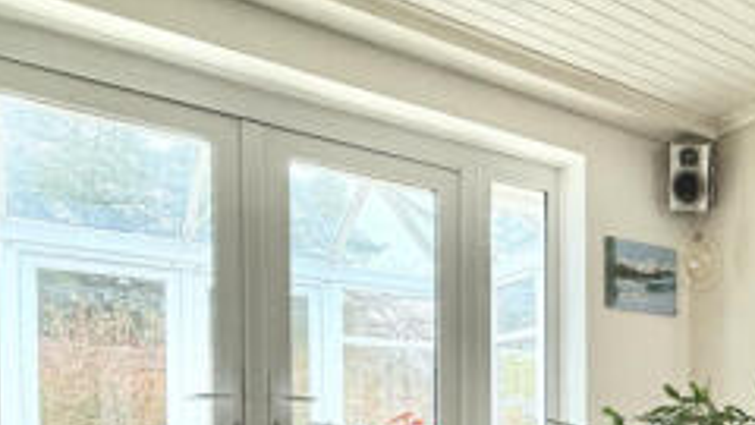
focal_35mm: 37
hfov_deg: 48.2
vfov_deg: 29.3
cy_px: 452
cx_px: 684
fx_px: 741
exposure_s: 1/99
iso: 200
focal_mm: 2.22
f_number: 2.2
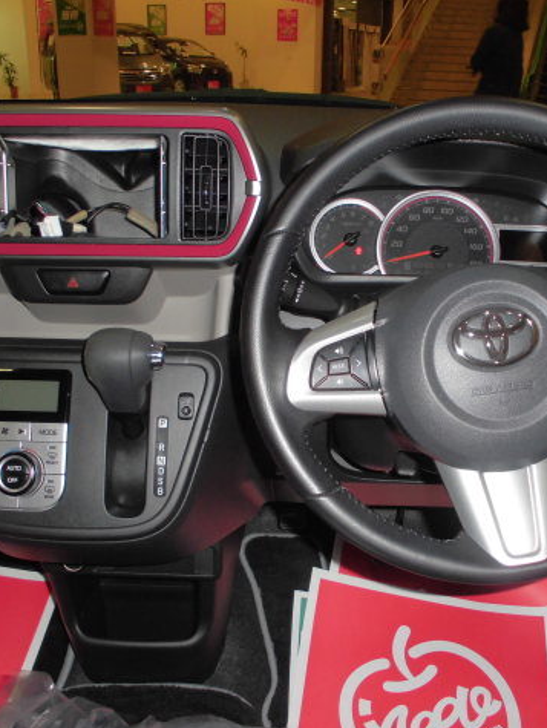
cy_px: 366
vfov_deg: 52.6
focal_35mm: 35
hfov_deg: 40.7
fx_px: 736
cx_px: 313
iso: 100
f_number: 3.5
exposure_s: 1/60
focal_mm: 4.6
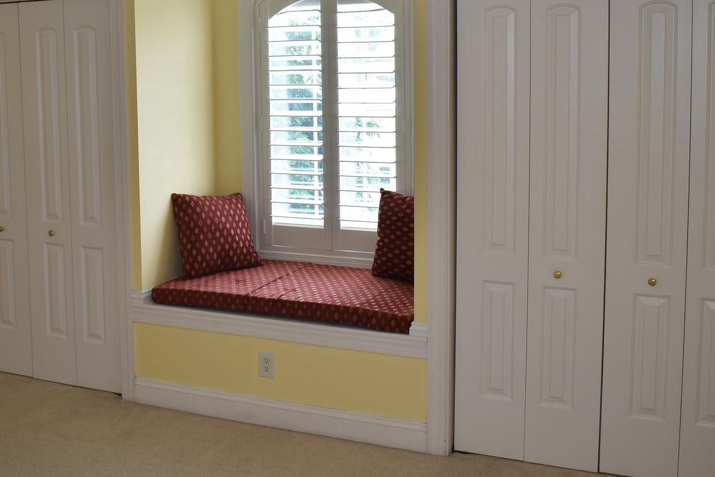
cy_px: 152
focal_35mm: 46
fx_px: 914
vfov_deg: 29.0
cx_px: 278
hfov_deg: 42.5
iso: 125
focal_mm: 18
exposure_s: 1/60
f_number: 4.5
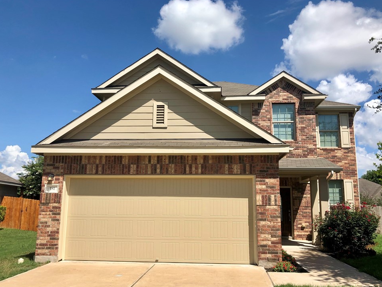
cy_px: 148
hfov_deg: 60.0
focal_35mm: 30
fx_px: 331
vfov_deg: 46.8
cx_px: 195
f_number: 1.8
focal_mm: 3.99
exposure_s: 1/2703
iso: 20
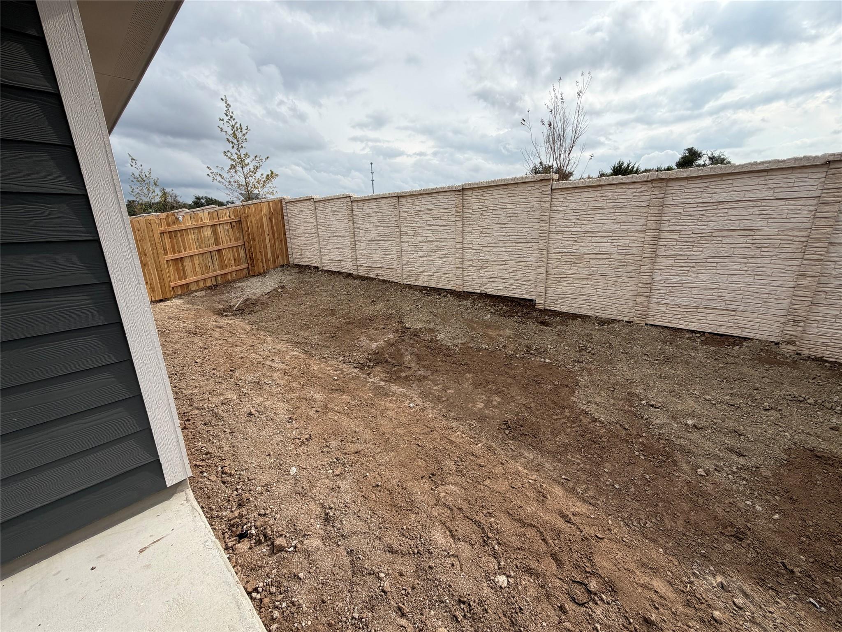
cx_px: 421
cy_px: 316
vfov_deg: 85.7
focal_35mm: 14
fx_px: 341
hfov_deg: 102.1
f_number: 2.2
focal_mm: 2.22
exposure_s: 1/853
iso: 20
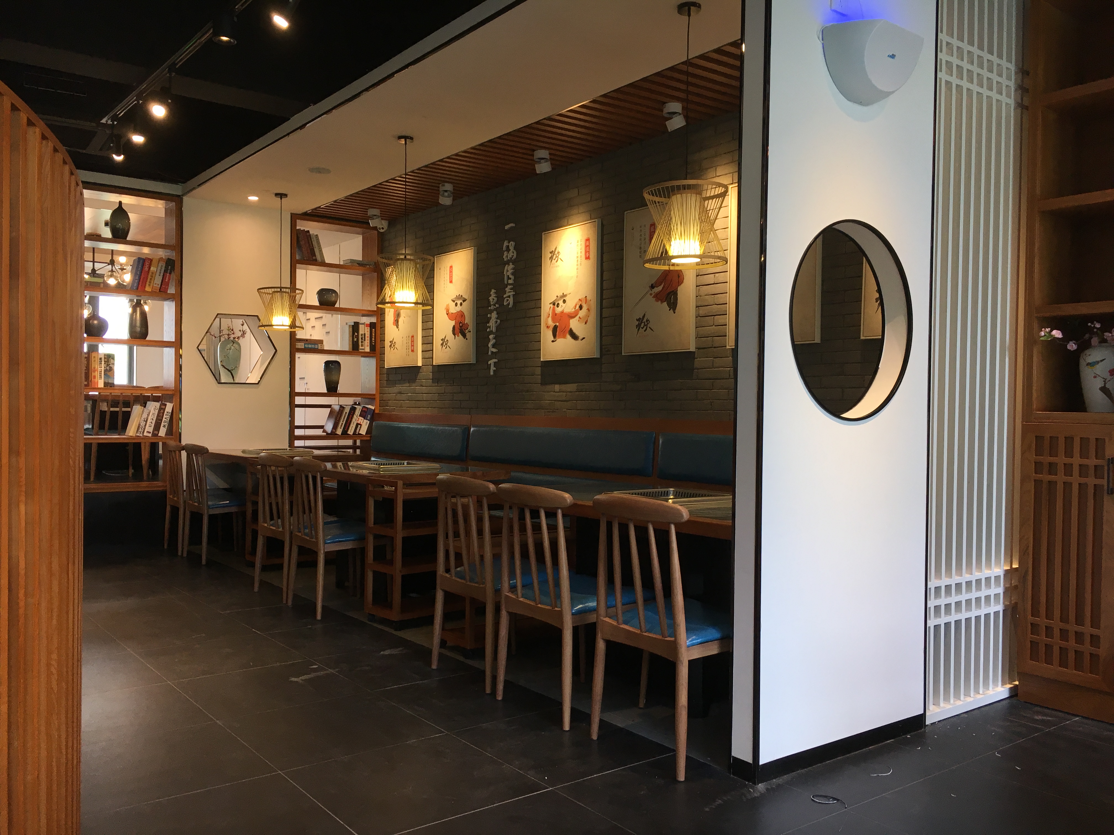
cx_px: 557
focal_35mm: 29
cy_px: 418
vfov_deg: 48.2
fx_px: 933
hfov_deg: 61.7
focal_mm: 4.15
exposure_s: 1/33
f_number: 2.2
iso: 25
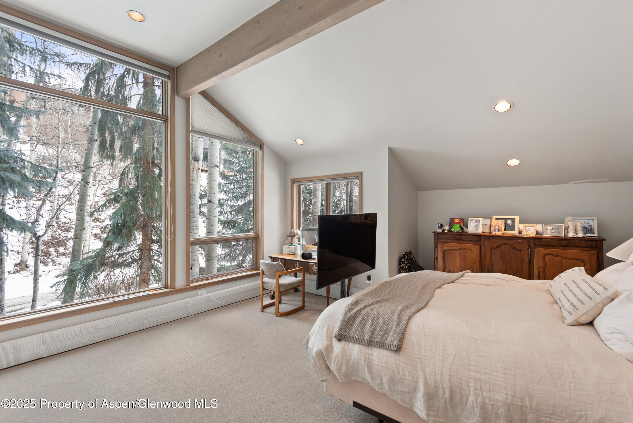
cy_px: 212
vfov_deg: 70.5
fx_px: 299
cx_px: 316
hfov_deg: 93.3
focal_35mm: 17
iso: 100
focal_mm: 17
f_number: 7.1
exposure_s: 1.6
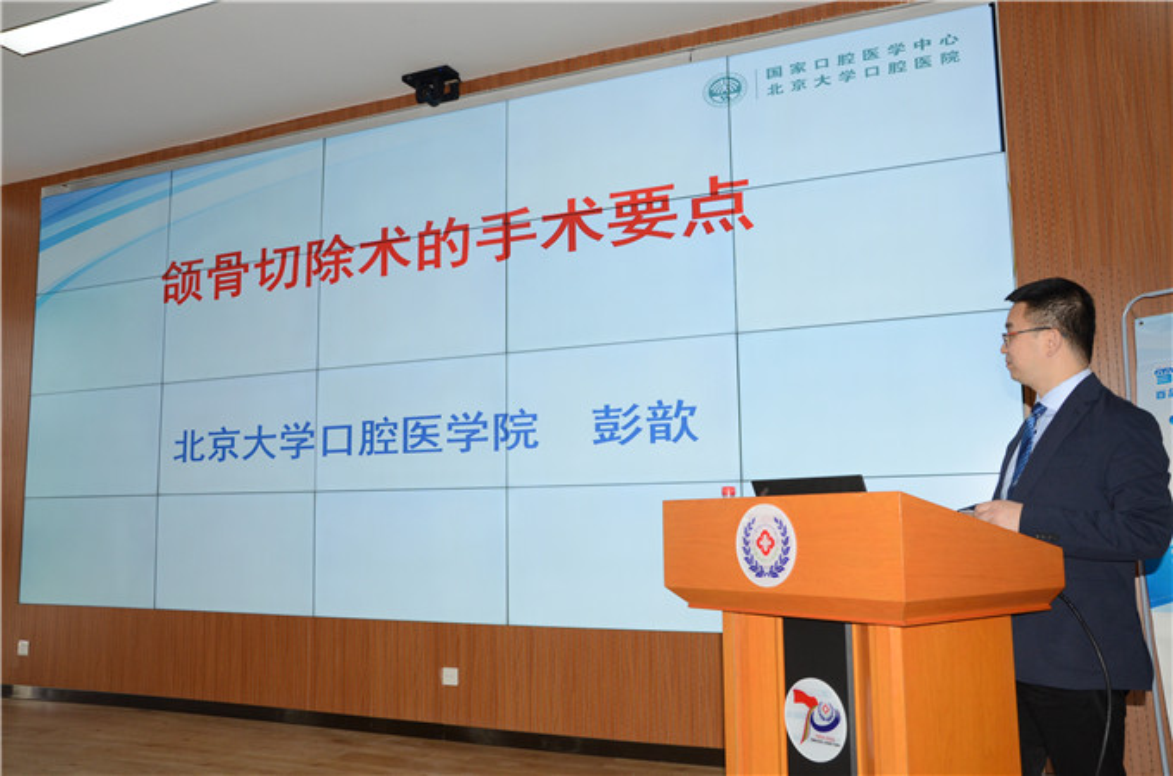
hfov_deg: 57.3
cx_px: 586
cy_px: 388
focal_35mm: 33
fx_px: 1073
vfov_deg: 39.8
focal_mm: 22
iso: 800
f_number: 6.3
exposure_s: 1/250
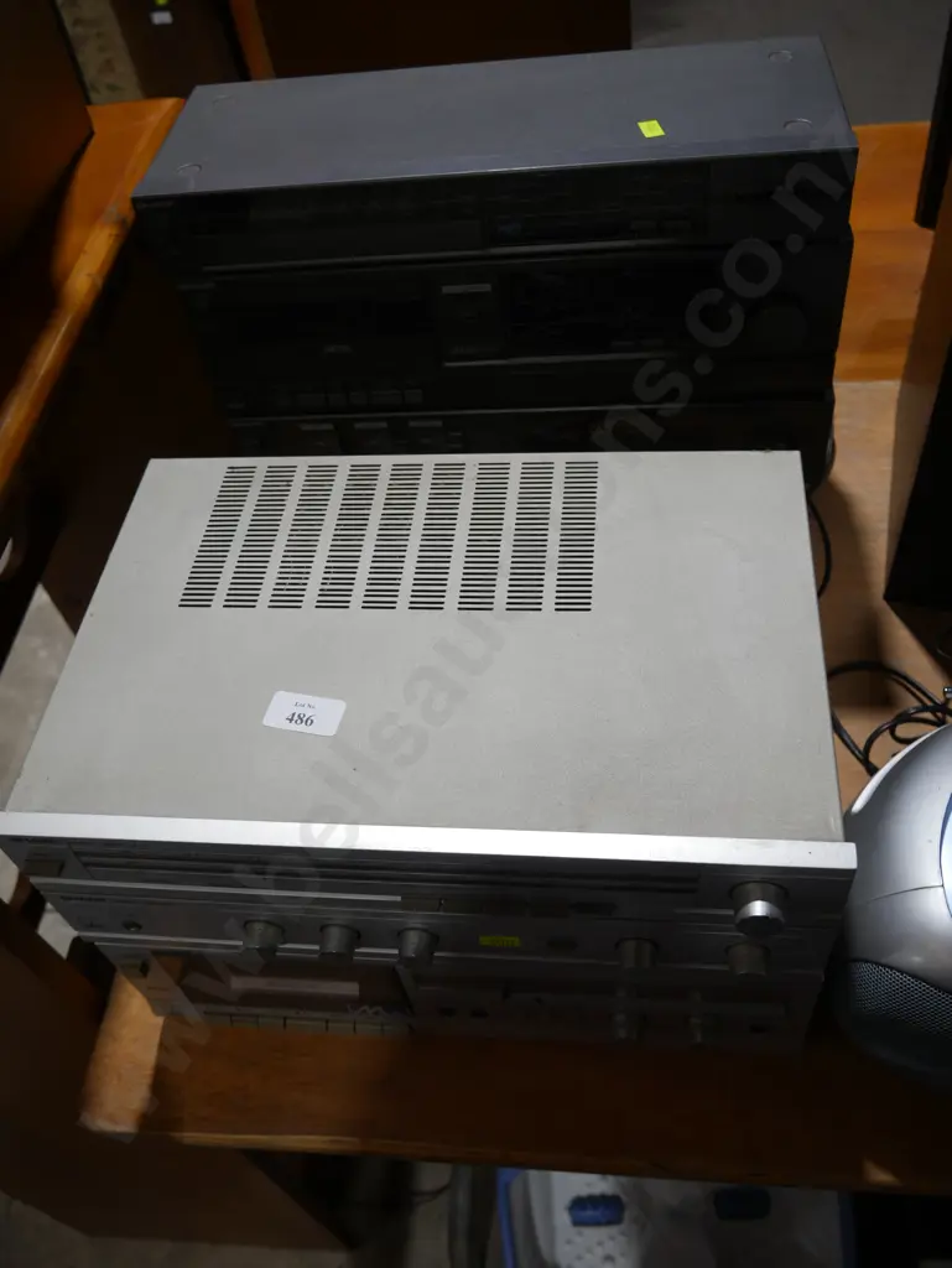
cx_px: 476
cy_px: 634
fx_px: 1099
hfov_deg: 46.8
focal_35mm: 30
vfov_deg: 59.9
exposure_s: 1/100
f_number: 3.6
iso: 200
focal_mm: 15
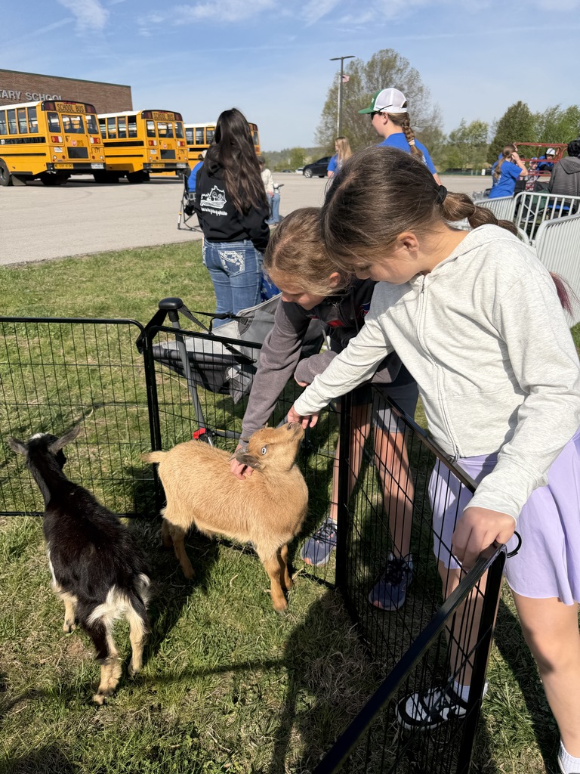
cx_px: 290
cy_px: 387
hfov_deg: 56.8
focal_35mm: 24
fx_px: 536
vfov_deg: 71.6
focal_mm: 6.76
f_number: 1.78
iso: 80
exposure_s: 1/5714
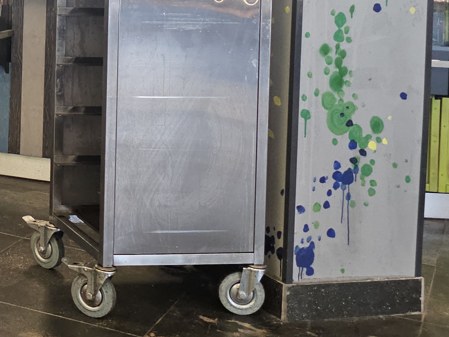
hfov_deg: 22.5
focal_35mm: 76
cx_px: -162
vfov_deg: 18.5
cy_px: -55
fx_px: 986
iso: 160
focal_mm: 6.3
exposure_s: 1/100
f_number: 1.7
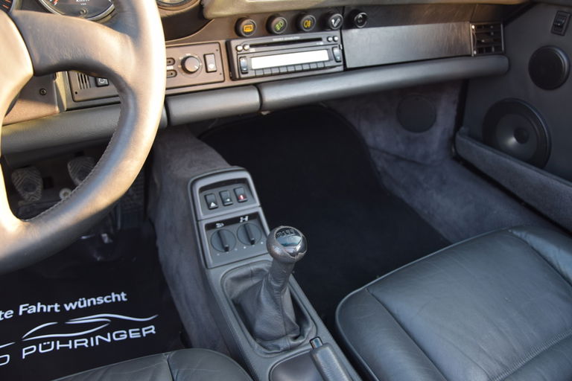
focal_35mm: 52
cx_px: 286
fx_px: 834
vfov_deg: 25.8
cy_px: 190
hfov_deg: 37.9
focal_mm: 35
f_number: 4.5
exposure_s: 1/80
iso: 400
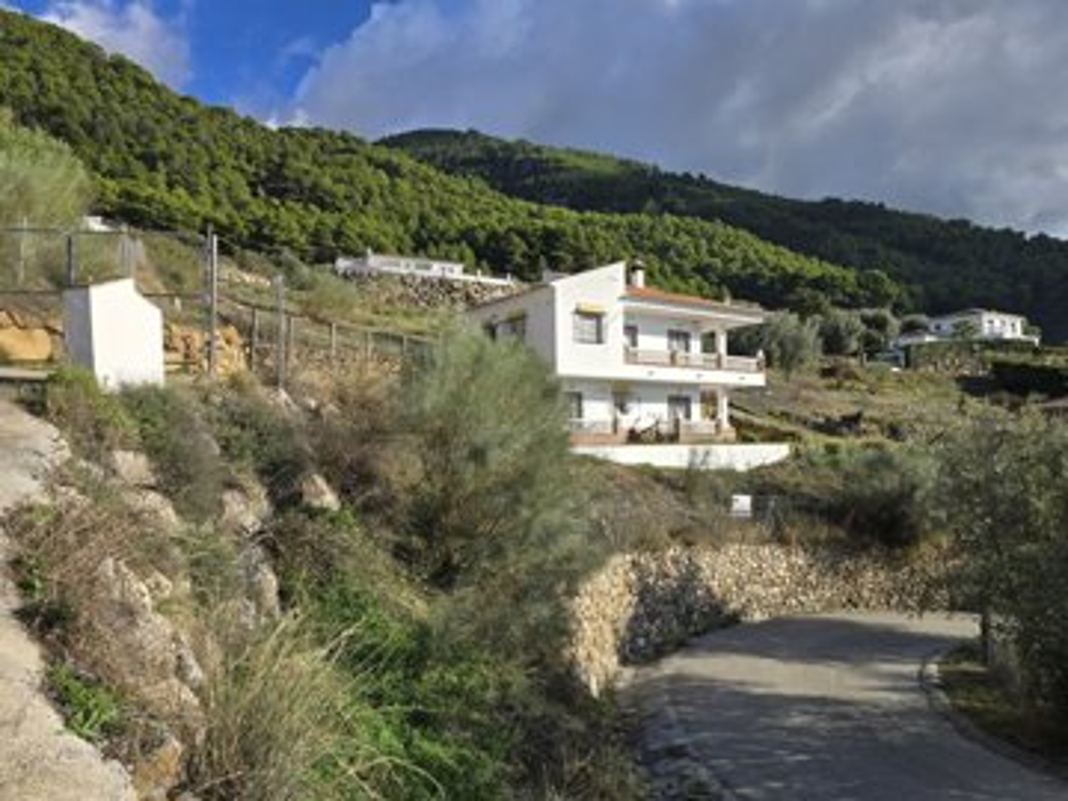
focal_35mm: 23
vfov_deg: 58.9
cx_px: 534
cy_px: 400
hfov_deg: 73.9
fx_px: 710
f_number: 1.7
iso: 12
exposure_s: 1/717
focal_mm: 6.3
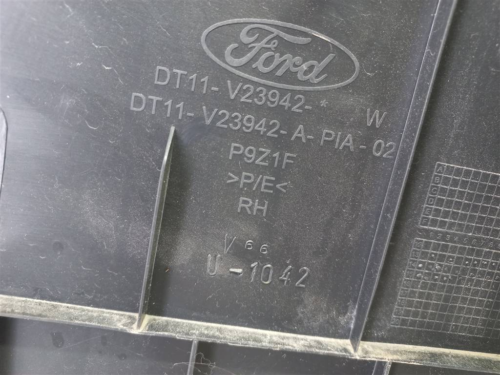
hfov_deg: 69.4
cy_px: 188
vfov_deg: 54.9
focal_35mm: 25
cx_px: 250
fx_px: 361
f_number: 1.8
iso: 320
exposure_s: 1/33
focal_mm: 4.6
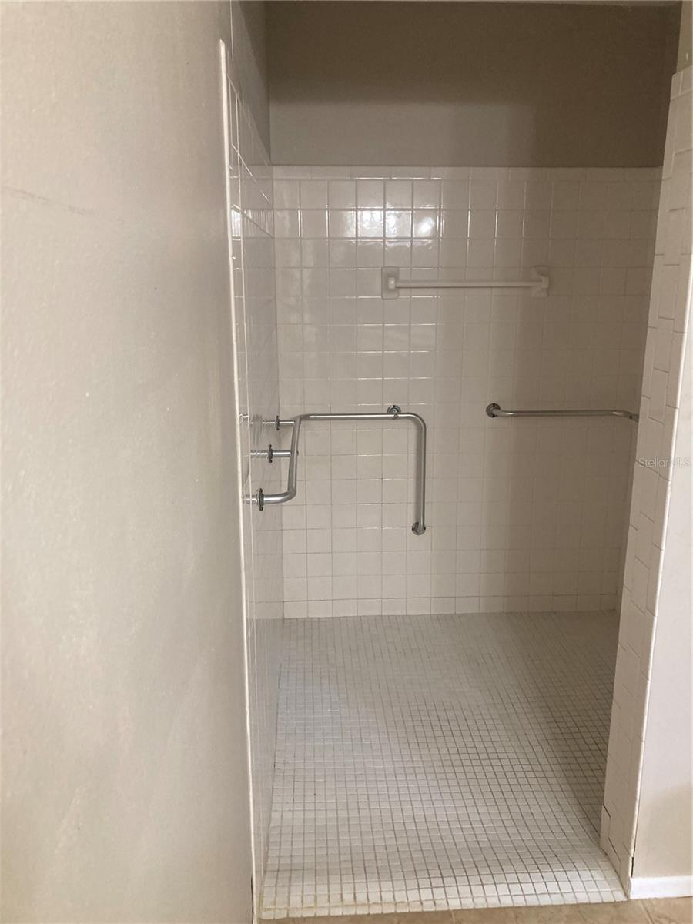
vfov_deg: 63.4
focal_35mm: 28
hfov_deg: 49.7
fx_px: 747
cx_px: 346
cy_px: 462
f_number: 1.8
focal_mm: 3.99
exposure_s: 1/60
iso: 160
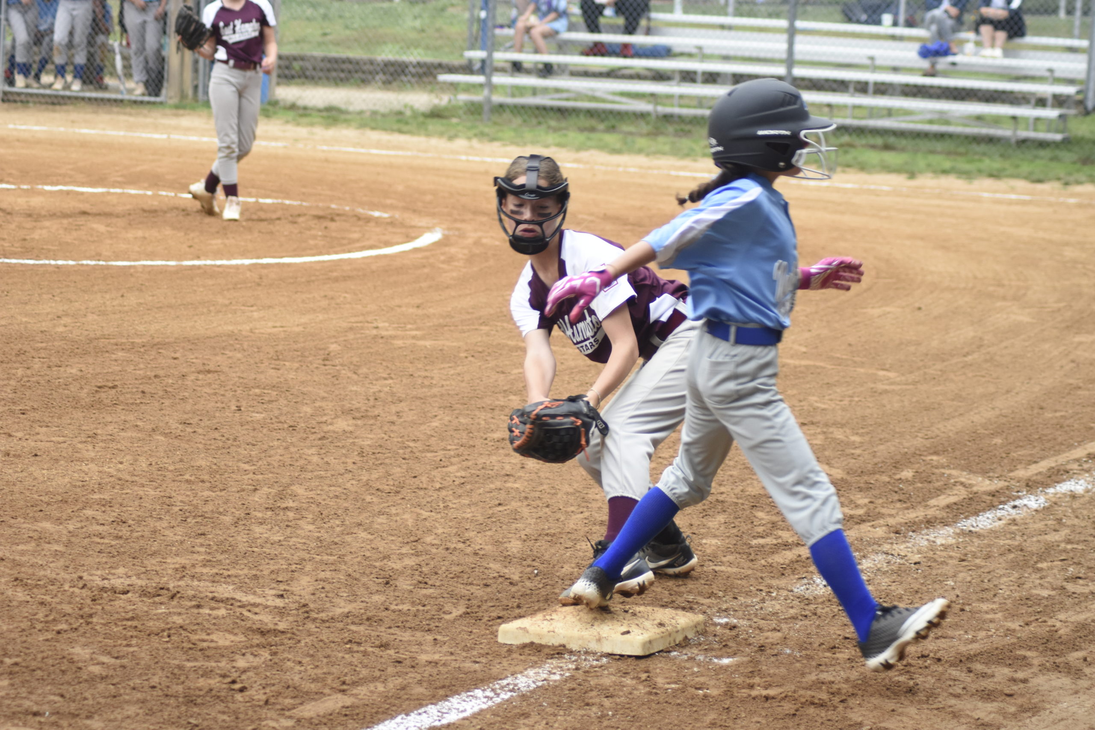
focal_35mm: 105
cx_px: 548
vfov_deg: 13.0
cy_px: 365
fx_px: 3194
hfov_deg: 19.5
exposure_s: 1/250
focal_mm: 70
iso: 1000
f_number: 4
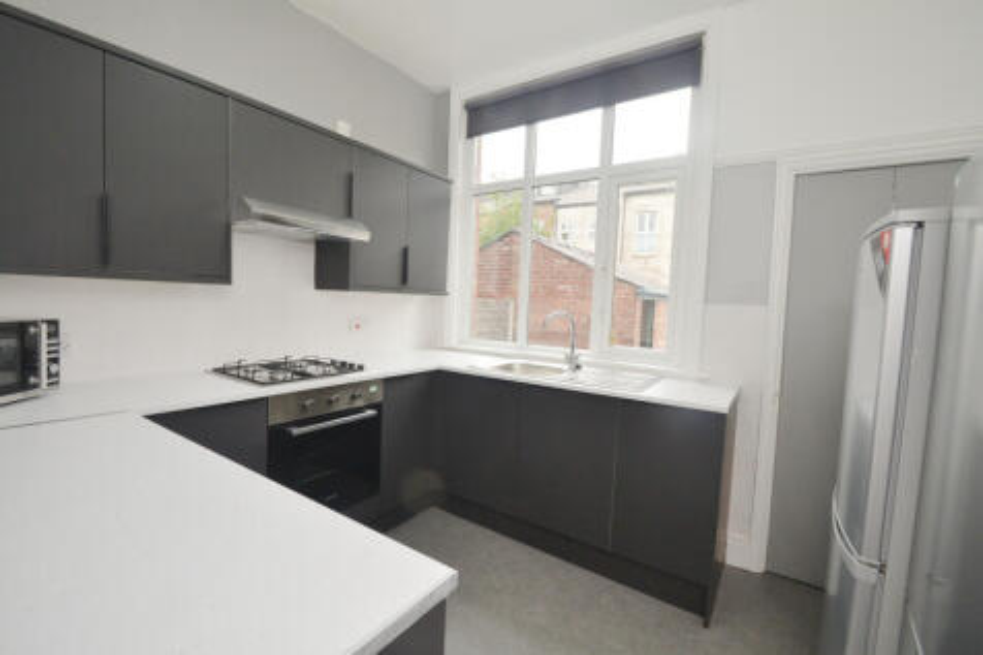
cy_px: 328
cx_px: 492
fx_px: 409
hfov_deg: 100.4
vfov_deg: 77.3
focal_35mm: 15
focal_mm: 10
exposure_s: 1/80
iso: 400
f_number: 5
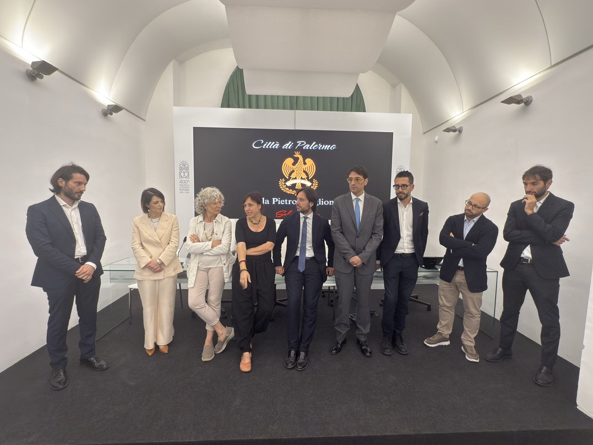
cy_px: 222
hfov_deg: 94.5
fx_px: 274
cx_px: 296
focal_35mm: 16
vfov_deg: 78.1
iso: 64
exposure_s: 1/25
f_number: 2.2
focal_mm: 2.22
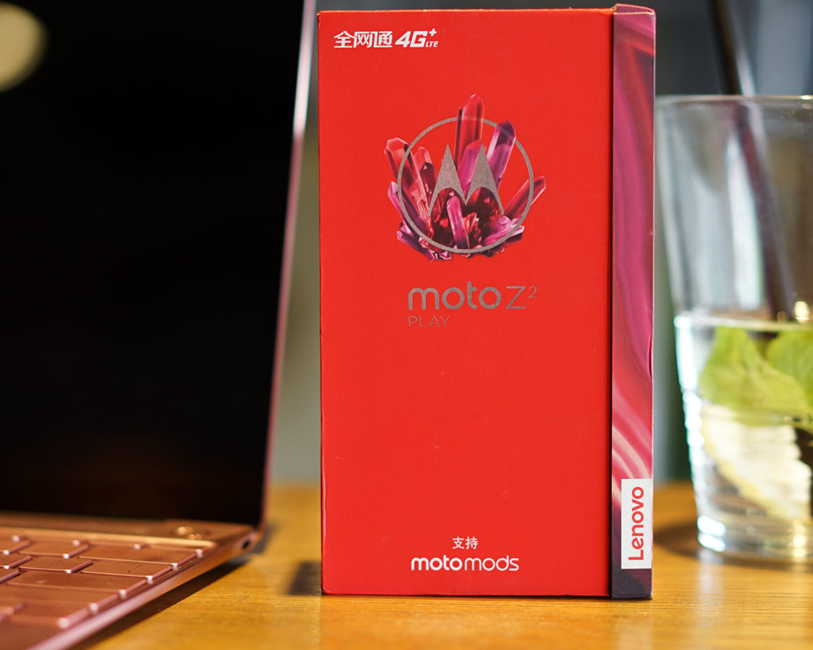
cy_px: 347
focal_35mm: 84
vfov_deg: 18.3
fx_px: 2021
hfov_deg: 22.8
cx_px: 406
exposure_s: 1/60
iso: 200
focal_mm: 55
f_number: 2
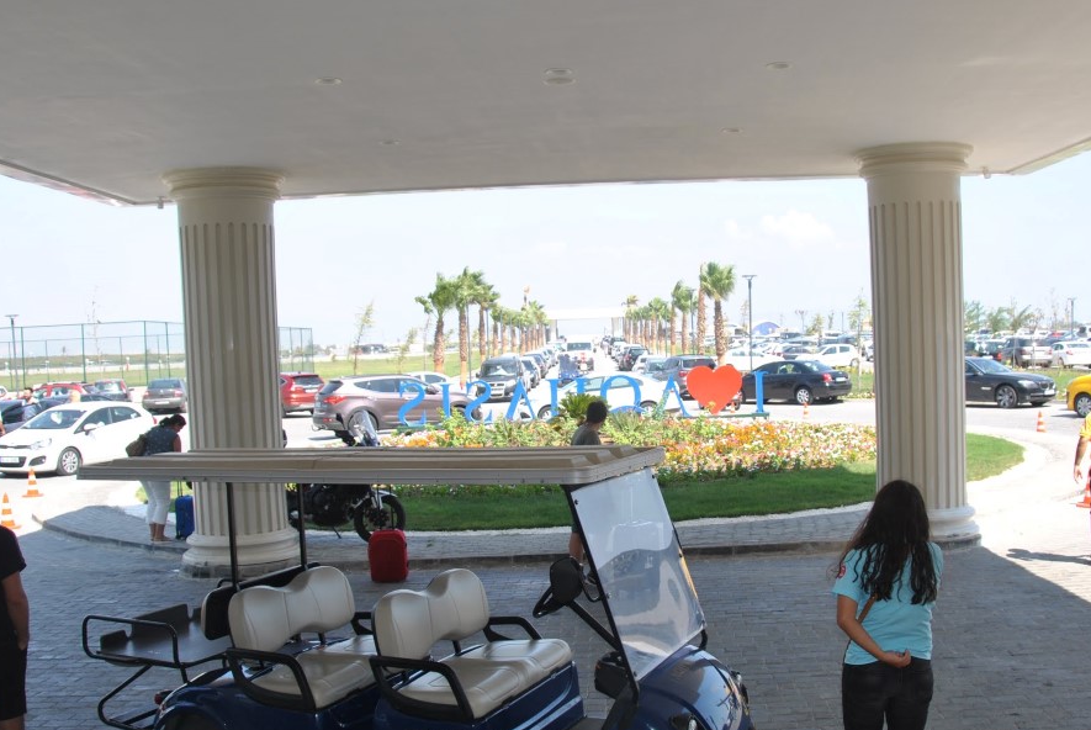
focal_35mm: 35
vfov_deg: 37.9
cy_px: 413
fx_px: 1062
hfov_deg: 54.2
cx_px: 616
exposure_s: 1/200
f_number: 5.6
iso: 100
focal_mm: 18
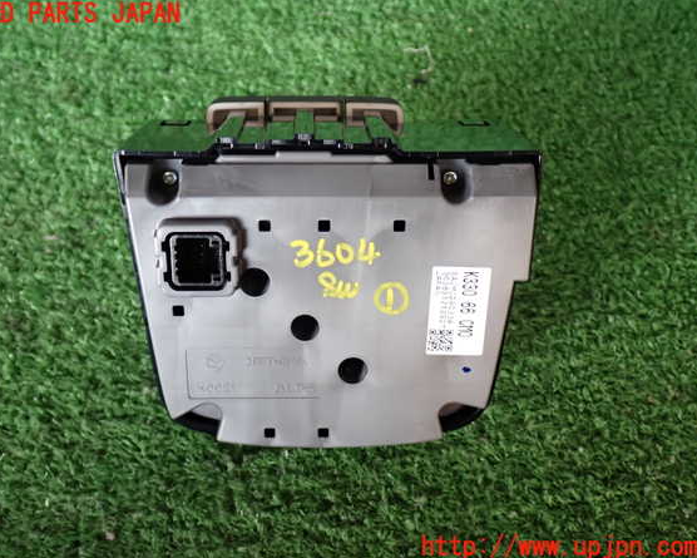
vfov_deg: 37.3
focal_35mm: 40
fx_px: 825
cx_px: 328
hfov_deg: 45.8
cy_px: 281
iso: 200
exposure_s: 1/40
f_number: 2.7
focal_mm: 6.83
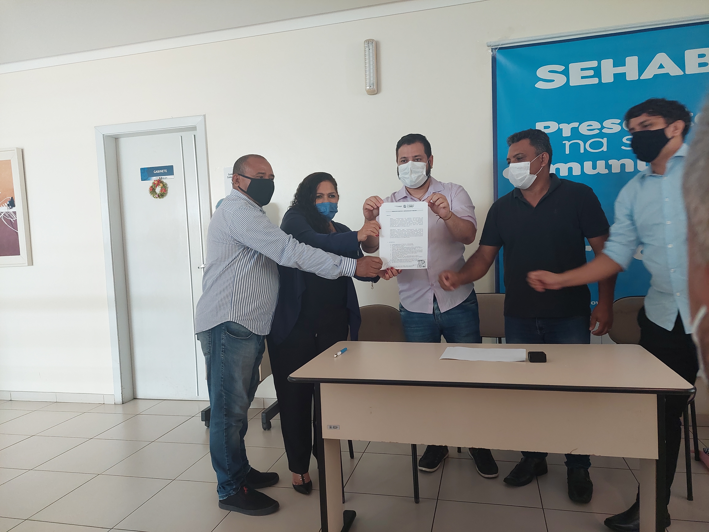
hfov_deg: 71.6
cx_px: 354
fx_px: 492
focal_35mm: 24
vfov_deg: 56.8
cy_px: 266
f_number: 1.8
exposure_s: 1/50
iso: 200
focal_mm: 5.23
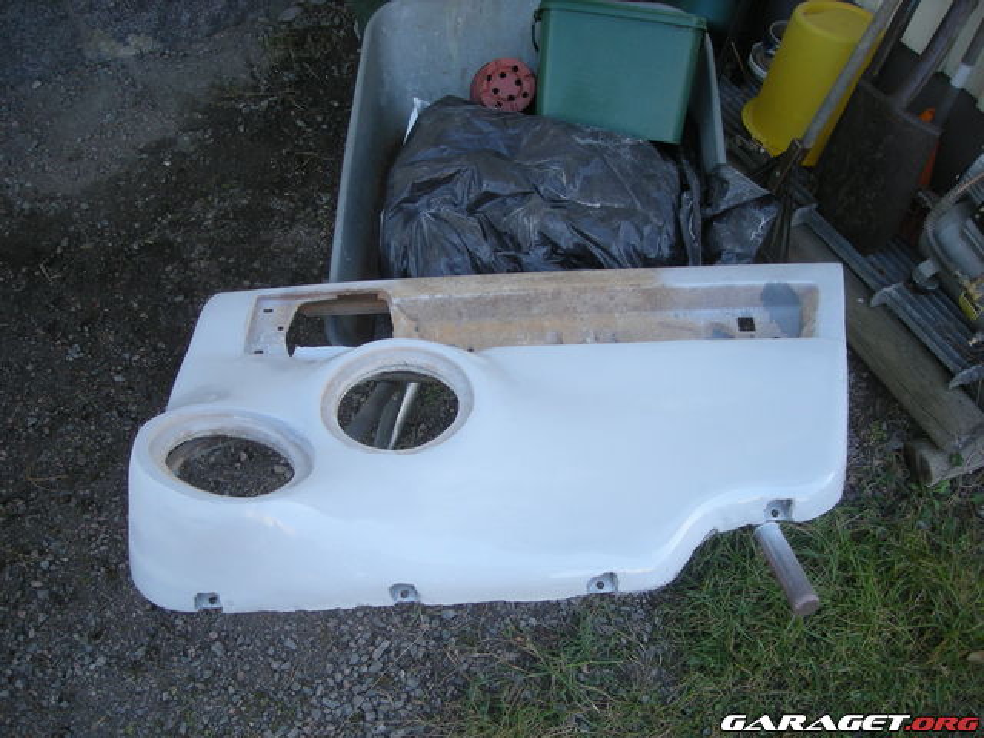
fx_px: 995
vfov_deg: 40.7
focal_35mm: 35
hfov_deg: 52.6
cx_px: 492
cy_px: 369
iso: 50
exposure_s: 1/87.8
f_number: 2.8
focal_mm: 5.7
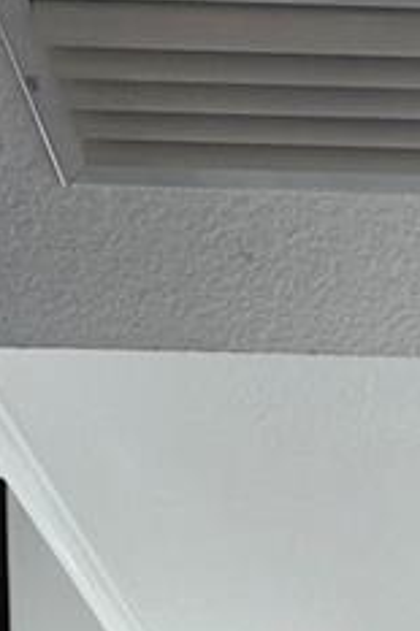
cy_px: 1335
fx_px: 1314
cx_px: 515
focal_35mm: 75
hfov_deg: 17.3
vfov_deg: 17.3
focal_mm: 2.22
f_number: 2.2
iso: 100
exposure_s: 1/120
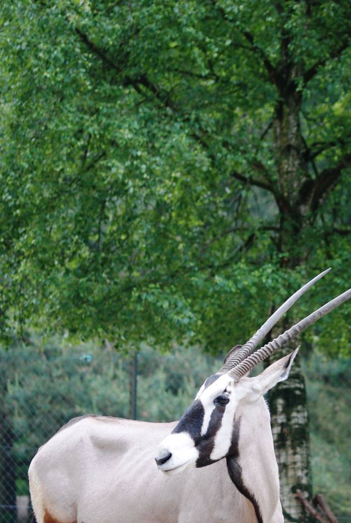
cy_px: 428
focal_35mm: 215
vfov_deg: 9.5
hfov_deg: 6.4
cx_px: 207
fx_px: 3134
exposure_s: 1/320
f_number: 4.5
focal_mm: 86
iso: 200
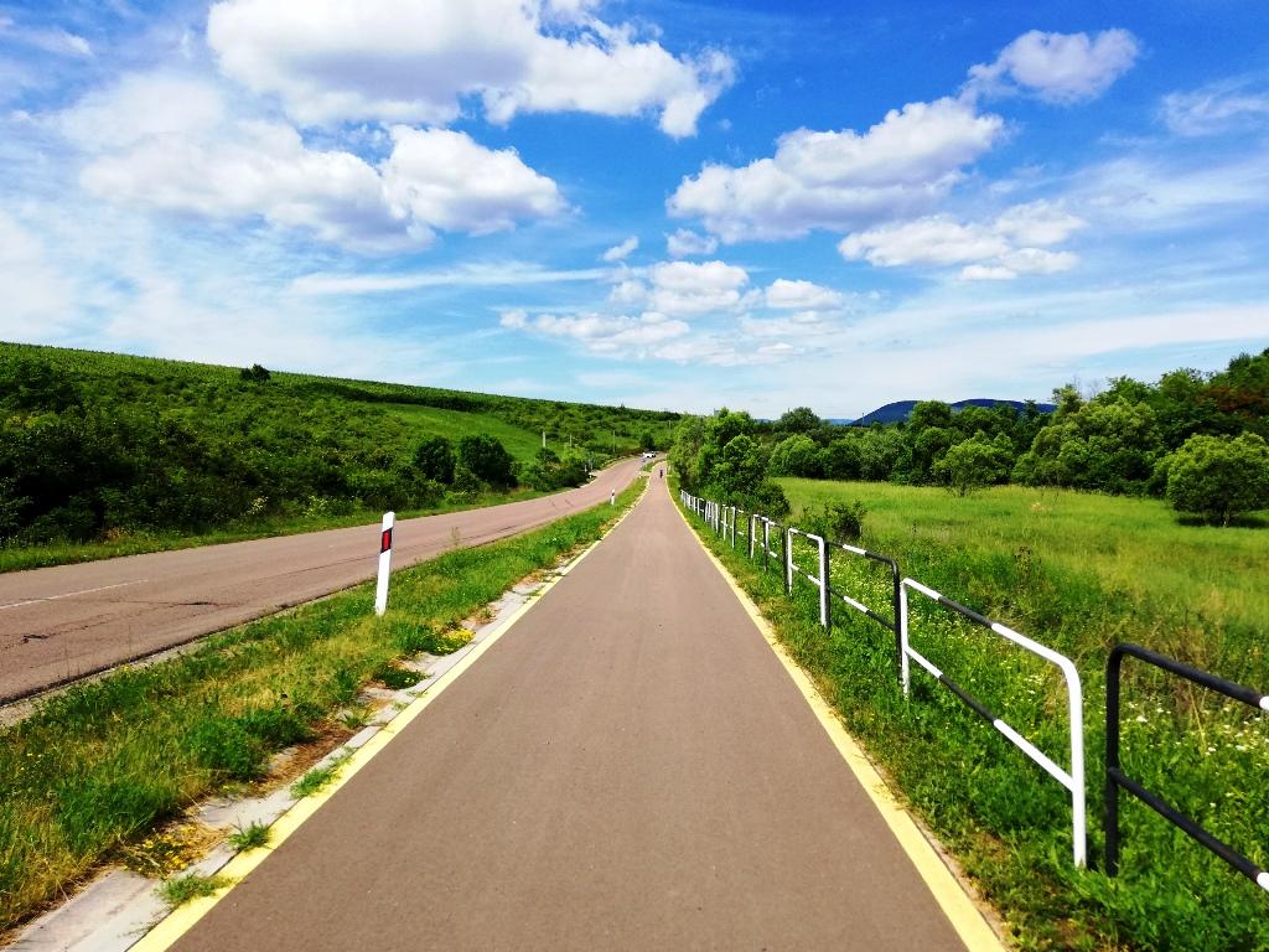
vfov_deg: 53.1
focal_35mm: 26
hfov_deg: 67.3
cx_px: 634
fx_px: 953
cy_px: 476
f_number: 2.2
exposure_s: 1/912
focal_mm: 3.81
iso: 50
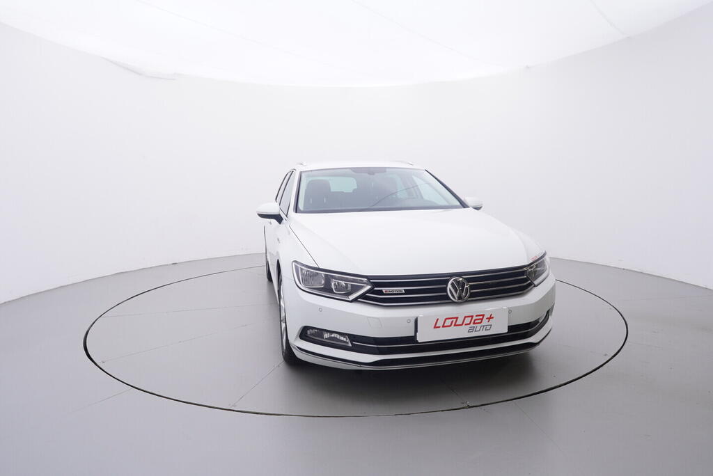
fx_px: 446
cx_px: 356
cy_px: 238
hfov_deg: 77.3
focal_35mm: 22
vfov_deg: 56.2
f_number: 5
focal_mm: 15
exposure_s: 1/80
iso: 200
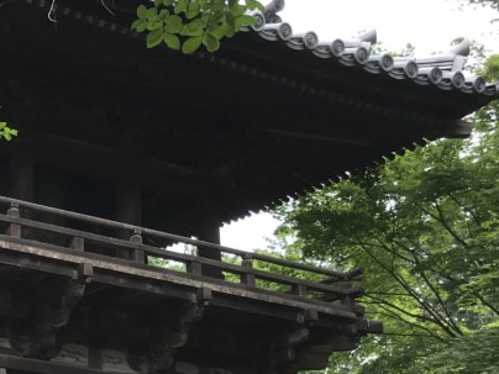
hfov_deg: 24.4
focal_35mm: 71
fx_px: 1023
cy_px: 262
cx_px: -125
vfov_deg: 20.6
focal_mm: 3.99
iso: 20
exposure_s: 1/394
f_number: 1.8
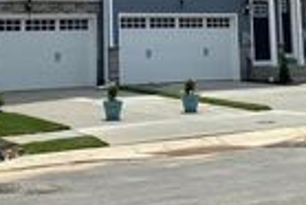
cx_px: 167
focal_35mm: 97
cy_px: -74
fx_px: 825
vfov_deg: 13.5
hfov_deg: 21.0
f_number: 1.8
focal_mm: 4.25
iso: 32
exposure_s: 1/5236
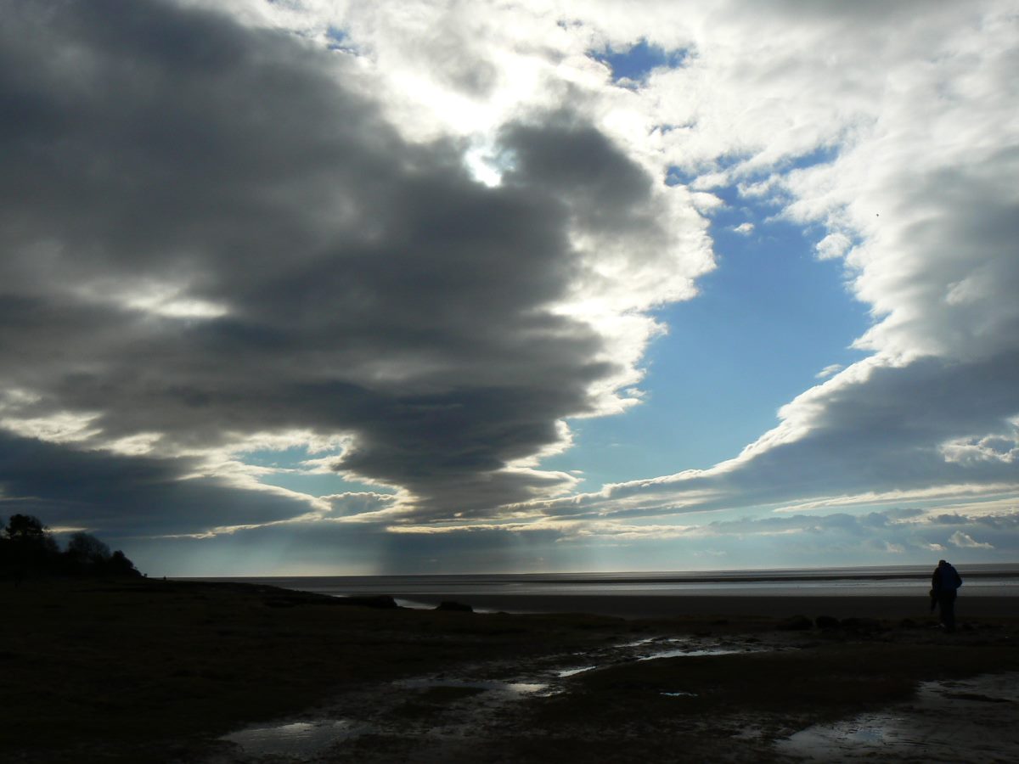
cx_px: 510
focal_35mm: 41
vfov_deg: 35.1
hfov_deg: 45.8
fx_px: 1207
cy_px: 382
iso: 80
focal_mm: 6.8
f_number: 8
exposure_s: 1/1300
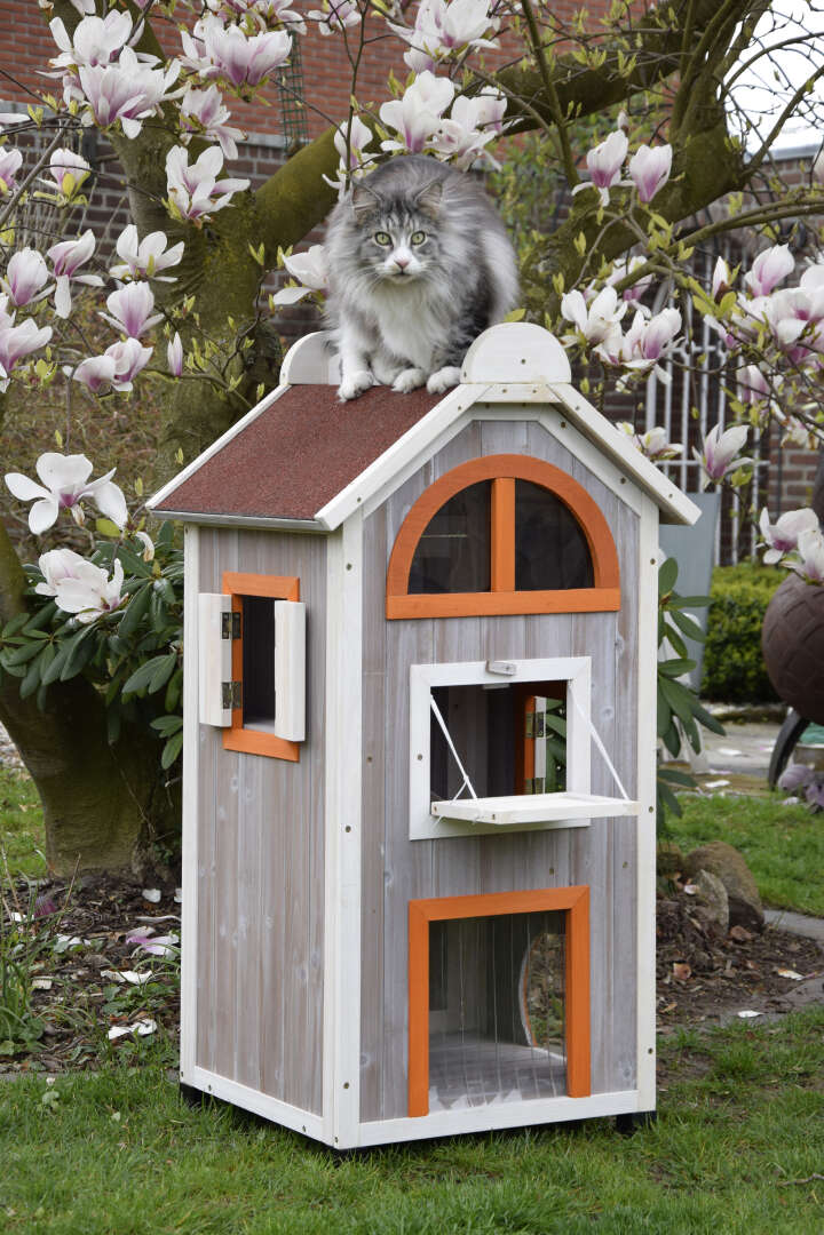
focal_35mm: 93
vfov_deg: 21.9
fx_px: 3193
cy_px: 618
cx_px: 412
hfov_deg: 14.7
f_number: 8
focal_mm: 62
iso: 400
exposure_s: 1/250
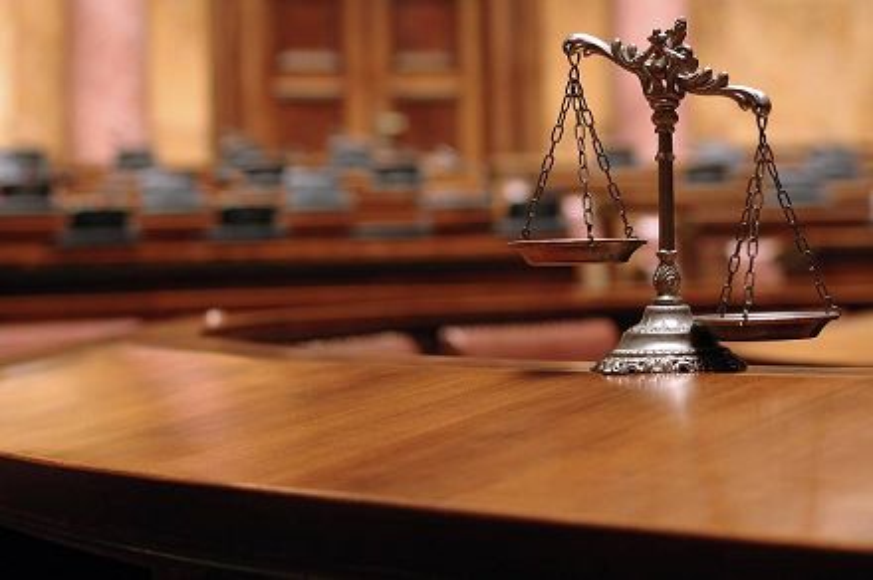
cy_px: 290
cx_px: 436
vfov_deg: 18.1
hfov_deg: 27.0
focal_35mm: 75
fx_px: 1816
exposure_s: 1/30
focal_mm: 50
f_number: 3.5
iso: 200
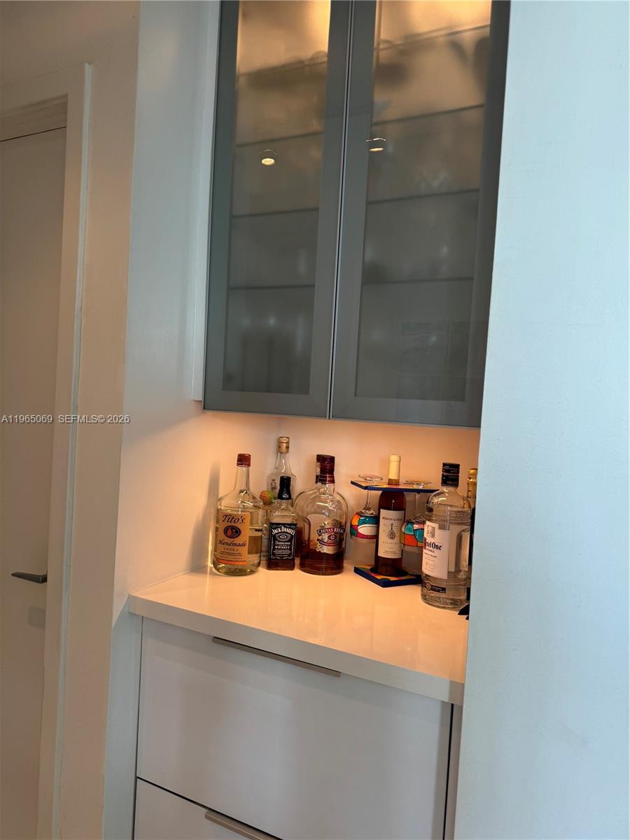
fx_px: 582
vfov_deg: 71.6
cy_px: 420
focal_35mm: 24
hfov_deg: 56.8
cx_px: 315
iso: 100
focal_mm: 6.76
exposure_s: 1/120
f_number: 1.78
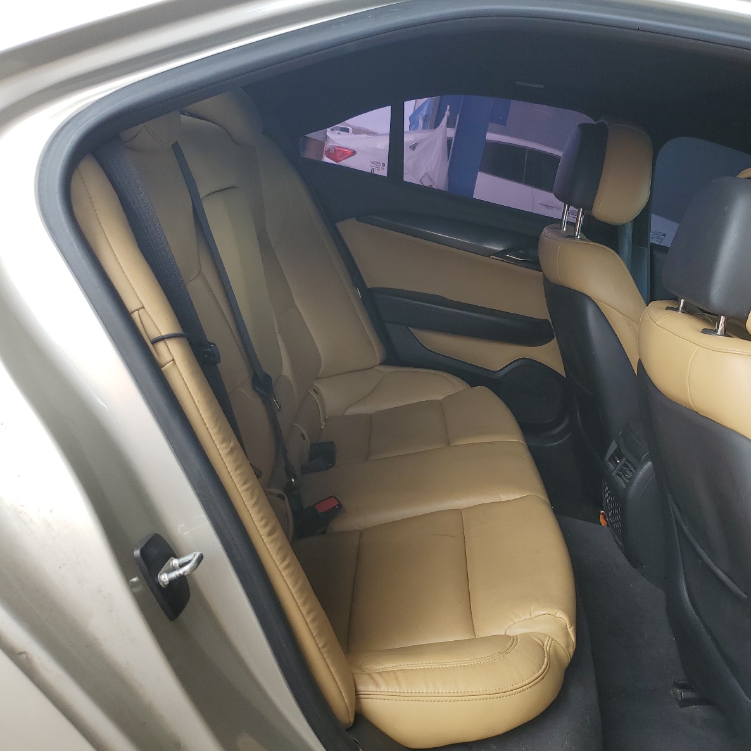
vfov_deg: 52.5
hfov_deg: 51.8
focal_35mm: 31
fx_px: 761
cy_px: 373
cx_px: 487
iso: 50
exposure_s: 1/370
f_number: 1.5
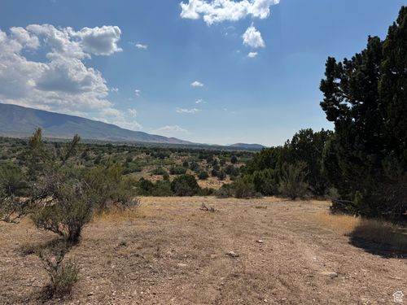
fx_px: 282
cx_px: 204
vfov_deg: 56.8
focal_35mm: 24
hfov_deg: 71.6
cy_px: 152
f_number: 1.78
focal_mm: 6.76
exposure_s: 1/12346
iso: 80
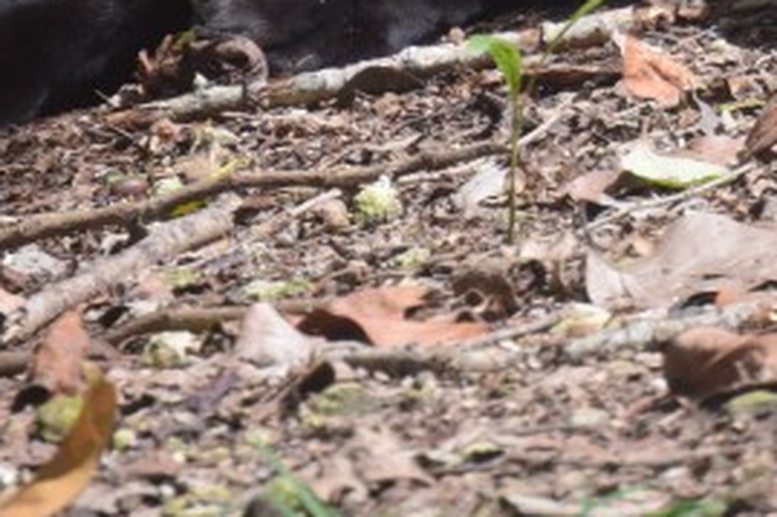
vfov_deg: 1.2
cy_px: -280
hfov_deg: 1.8
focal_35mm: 1144
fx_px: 24675
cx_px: 1060
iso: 640
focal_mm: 200
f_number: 5.6
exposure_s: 1/1000
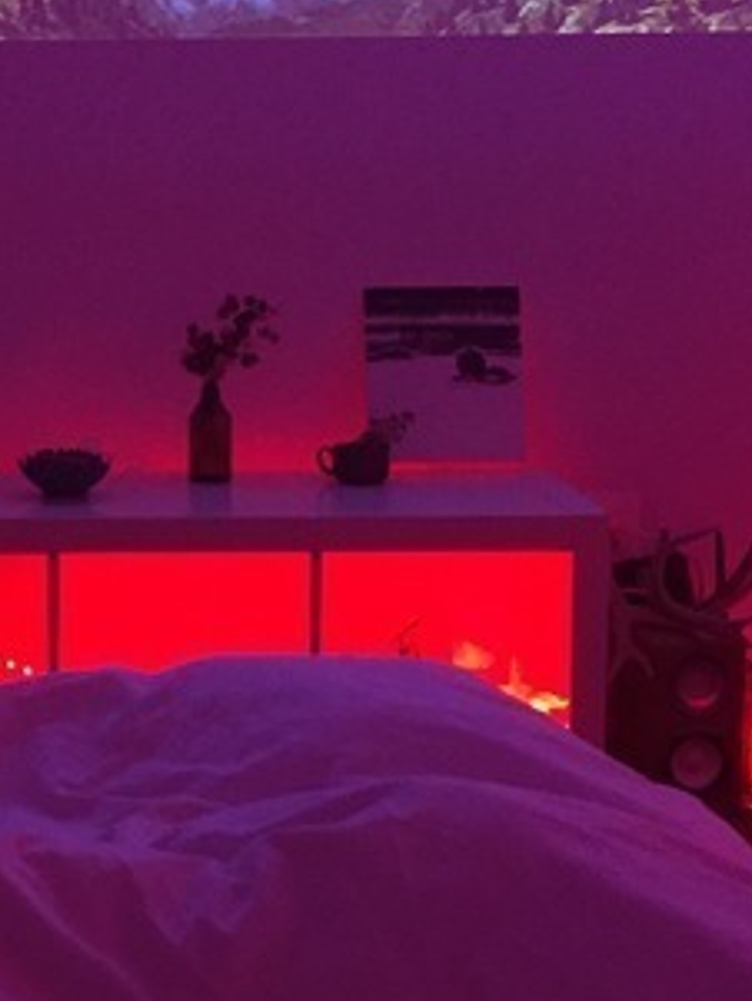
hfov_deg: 19.7
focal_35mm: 74
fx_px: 2142
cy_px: 399
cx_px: 133
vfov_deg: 26.3
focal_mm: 4.15
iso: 250
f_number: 2.2
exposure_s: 1/24
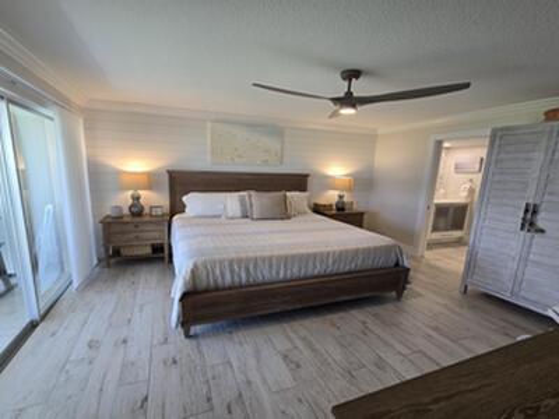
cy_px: 210
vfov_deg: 89.9
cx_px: 280
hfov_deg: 106.2
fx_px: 210
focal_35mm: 13
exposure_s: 1/60
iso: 100
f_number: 2.2
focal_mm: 2.2
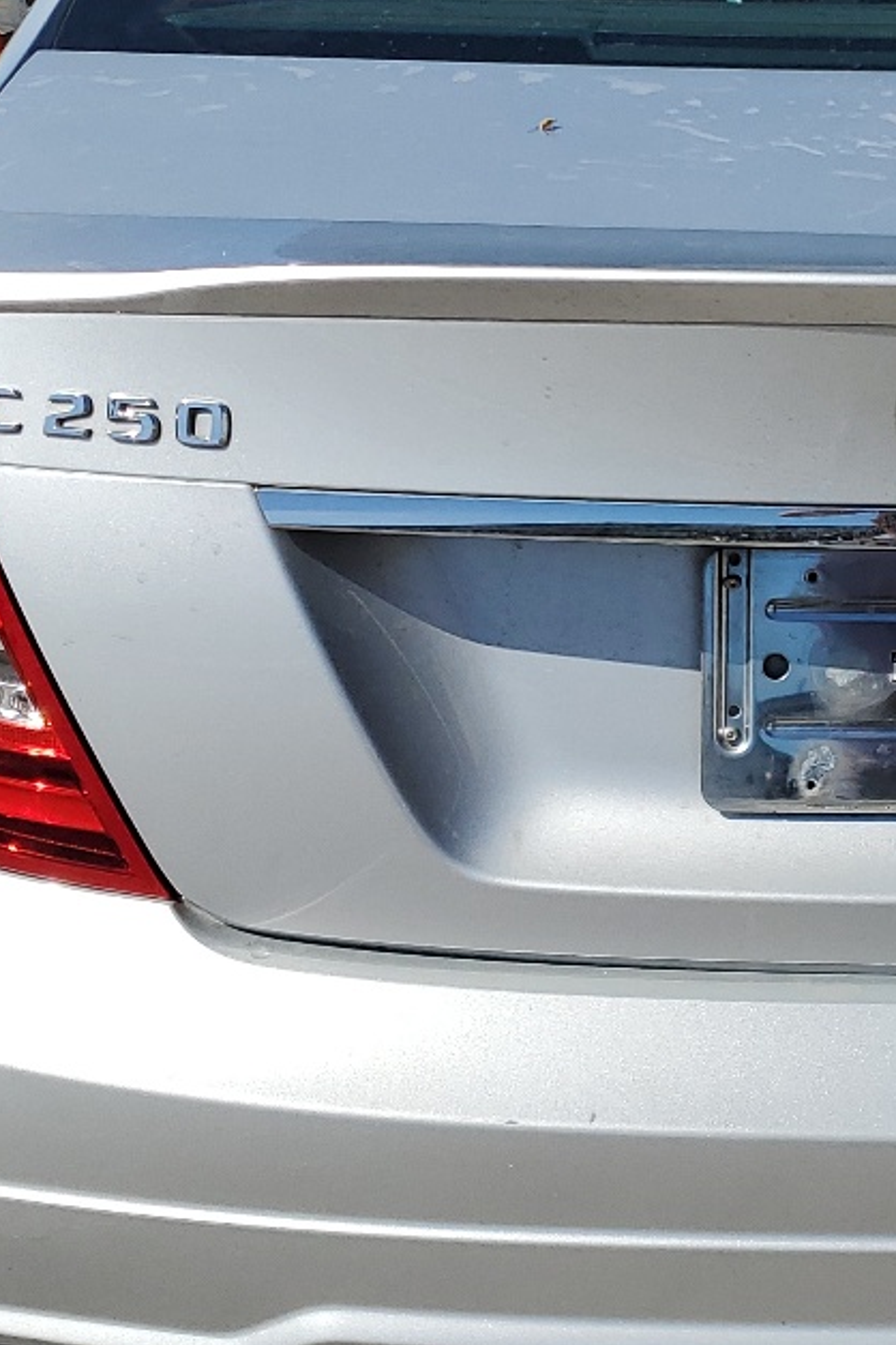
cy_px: 496
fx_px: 2576
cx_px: 900
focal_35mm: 69
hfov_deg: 19.2
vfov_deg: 29.1
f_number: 1.5
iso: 50
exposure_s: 1/5000
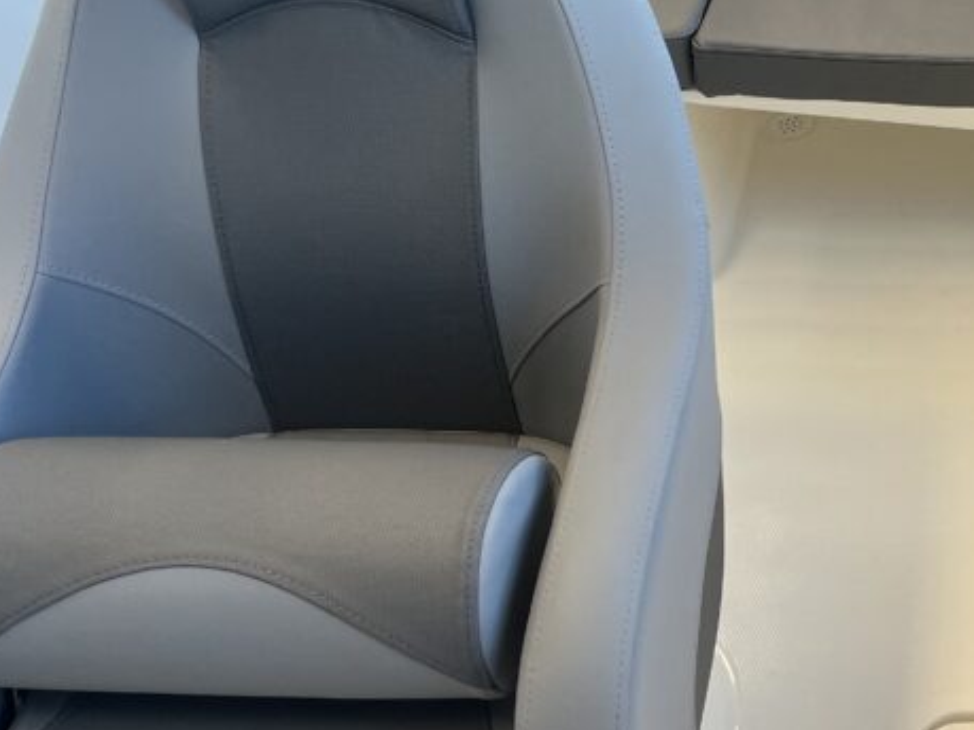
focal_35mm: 58
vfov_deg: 24.6
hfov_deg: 29.9
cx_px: 1072
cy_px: 98
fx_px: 1632
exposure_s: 1/121
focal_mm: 5.1
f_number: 1.6
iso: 80
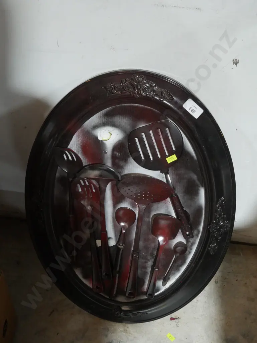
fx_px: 475
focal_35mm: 48
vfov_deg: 39.6
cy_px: 172
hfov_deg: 30.3
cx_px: 128
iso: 2000
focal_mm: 24
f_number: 5.6
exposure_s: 1/60
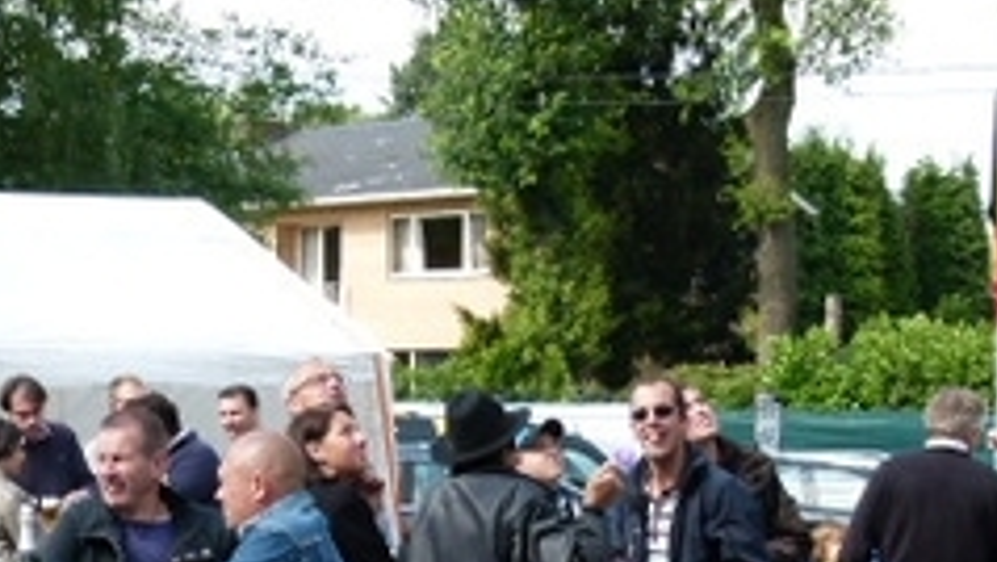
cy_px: 797
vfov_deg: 10.7
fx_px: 2909
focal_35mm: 110
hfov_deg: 19.3
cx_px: 276
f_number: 4
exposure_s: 1/200
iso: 100
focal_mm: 7.3
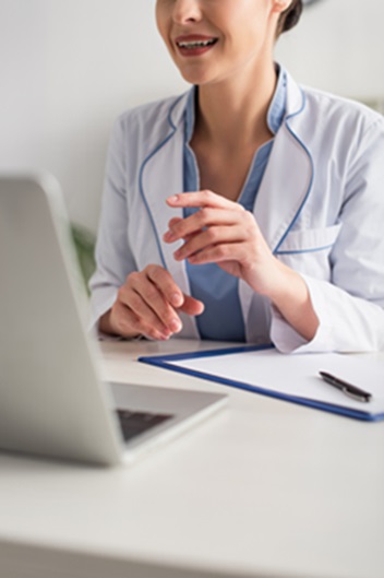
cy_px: 289
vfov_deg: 39.6
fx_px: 801
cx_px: 192
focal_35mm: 50
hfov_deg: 27.0
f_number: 3.2
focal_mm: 50
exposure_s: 1/200
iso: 200
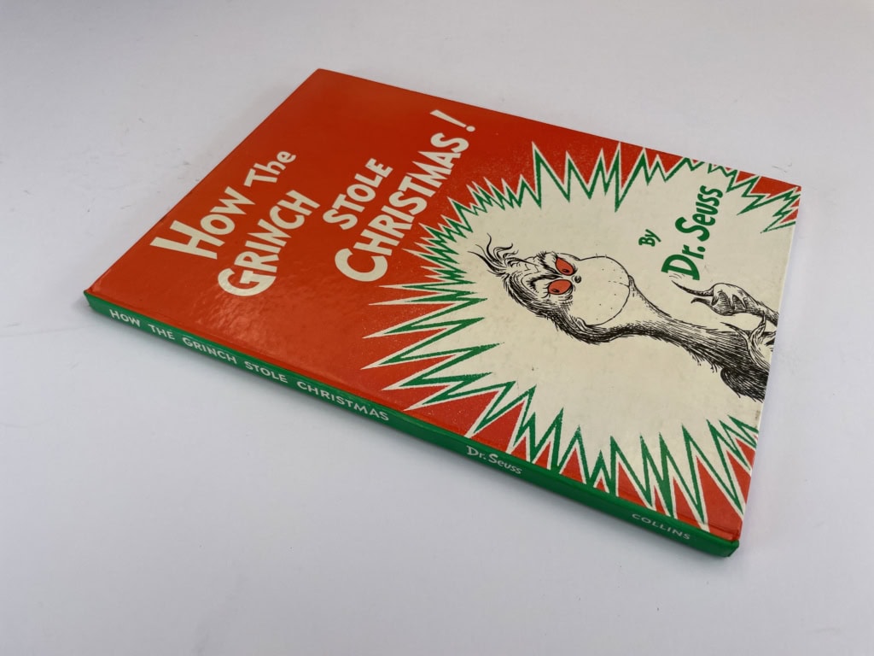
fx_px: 656
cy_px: 328
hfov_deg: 67.3
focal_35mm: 26
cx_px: 437
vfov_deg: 53.1
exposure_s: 1/567
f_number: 1.6
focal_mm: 4.2
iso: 32
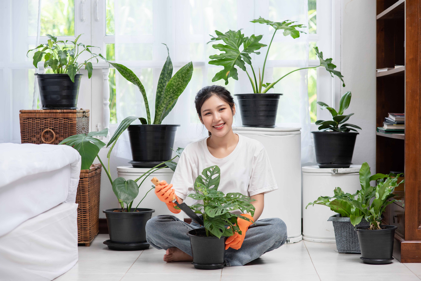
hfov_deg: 23.9
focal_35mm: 85
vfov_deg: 16.1
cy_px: 140
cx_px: 210
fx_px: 994
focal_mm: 85
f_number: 2.8
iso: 200
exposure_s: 1/250
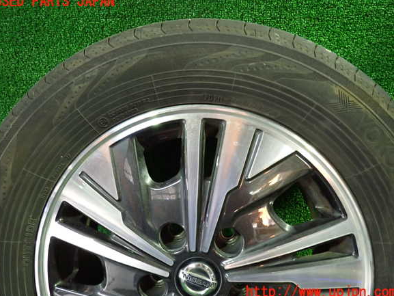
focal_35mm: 26
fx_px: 296
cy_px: 147
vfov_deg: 53.1
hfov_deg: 67.3
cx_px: 195
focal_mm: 4.5
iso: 640
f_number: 2
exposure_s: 1/30
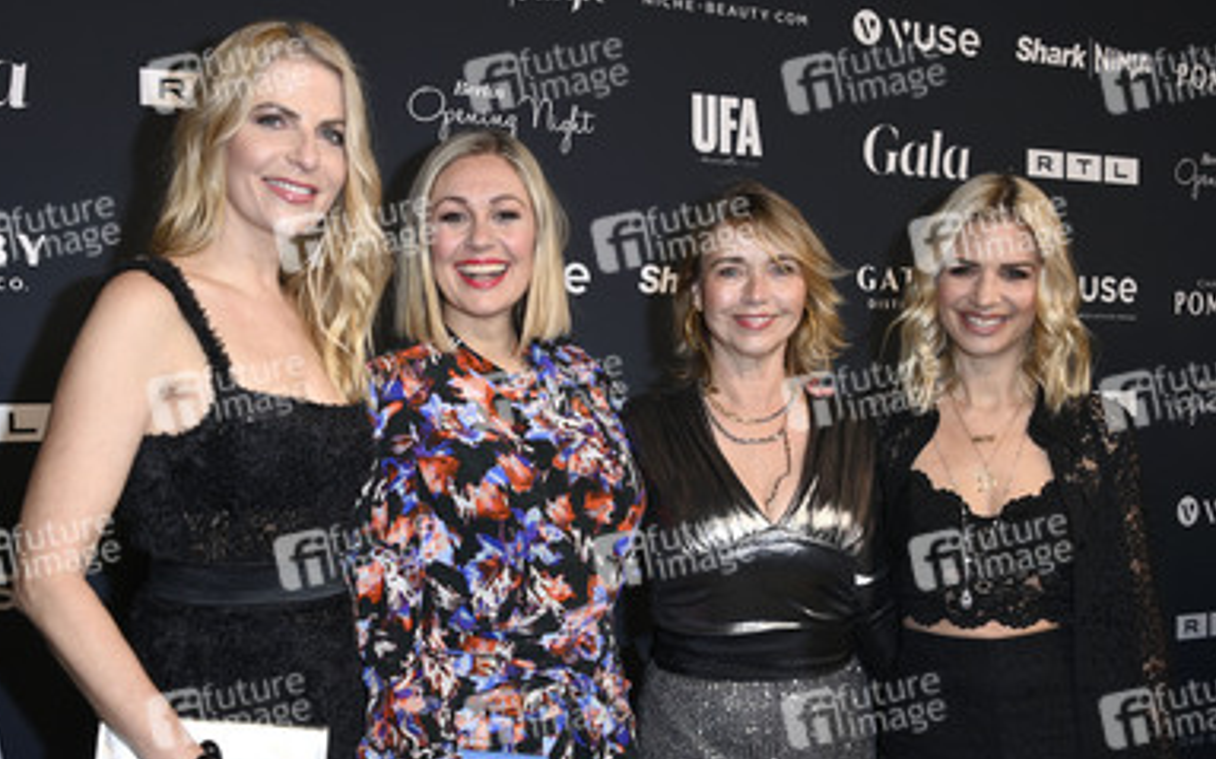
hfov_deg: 47.2
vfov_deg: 30.4
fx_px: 1391
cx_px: 589
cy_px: 473
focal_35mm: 42
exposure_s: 1/250
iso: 640
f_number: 5.6
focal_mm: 35
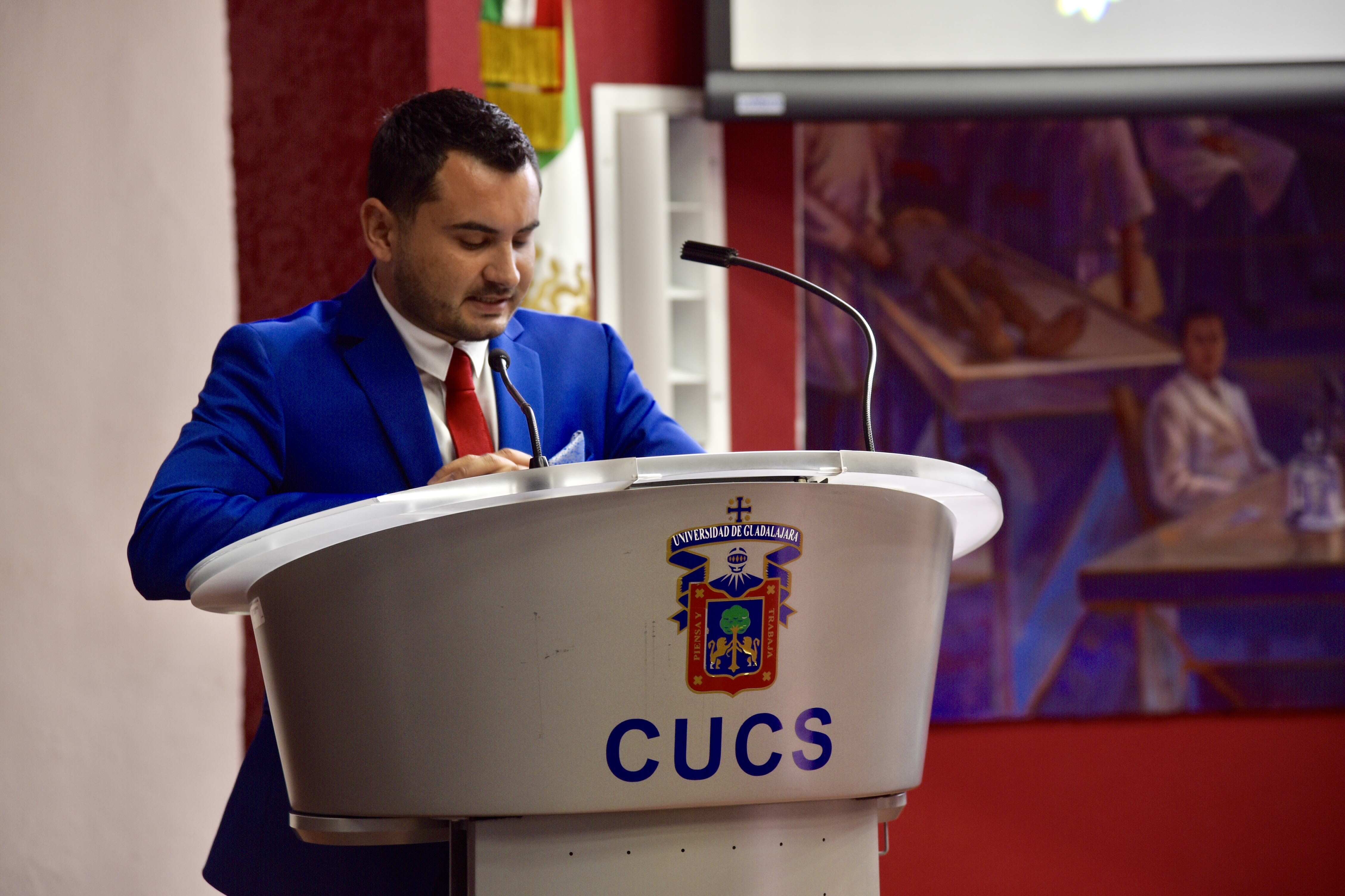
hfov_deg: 18.3
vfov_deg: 12.2
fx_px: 4184
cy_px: 448
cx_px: 672
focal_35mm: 112
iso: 250
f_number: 4.5
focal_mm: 112
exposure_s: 1/10
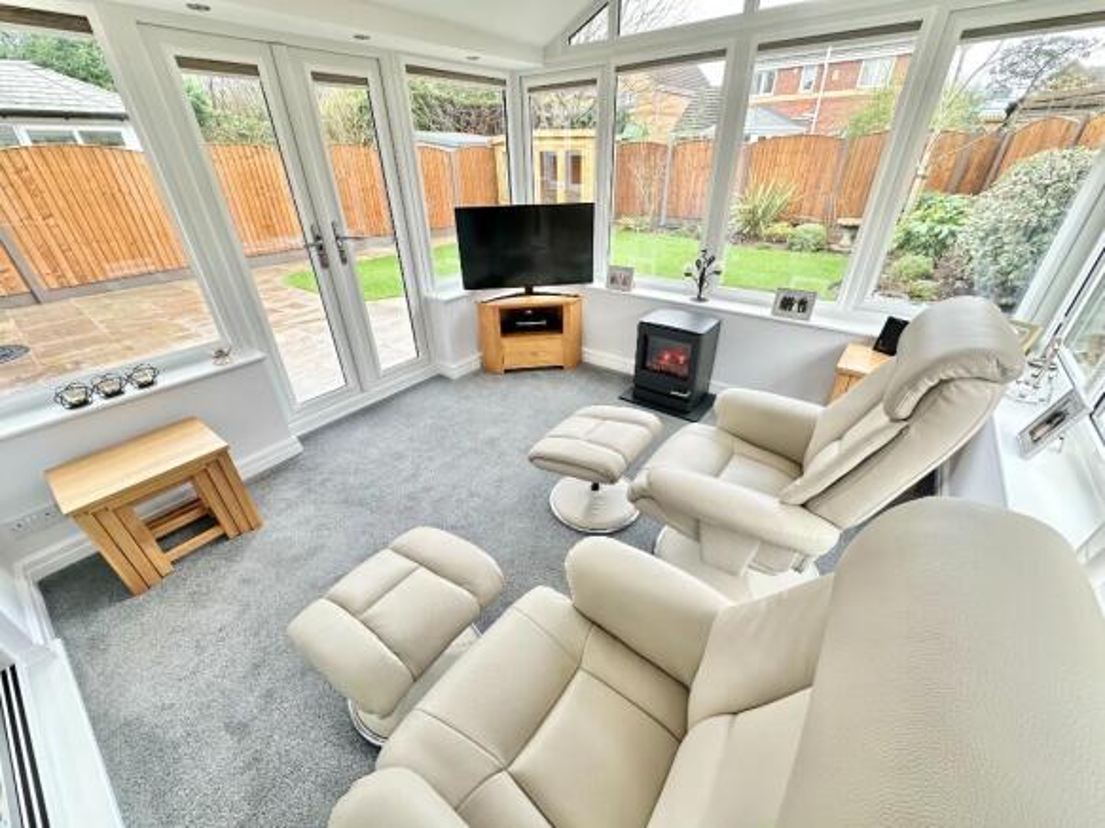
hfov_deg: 102.1
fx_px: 447
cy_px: 414
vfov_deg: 85.7
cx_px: 552
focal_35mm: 14
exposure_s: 1/100
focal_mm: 2.22
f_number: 2.2
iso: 160
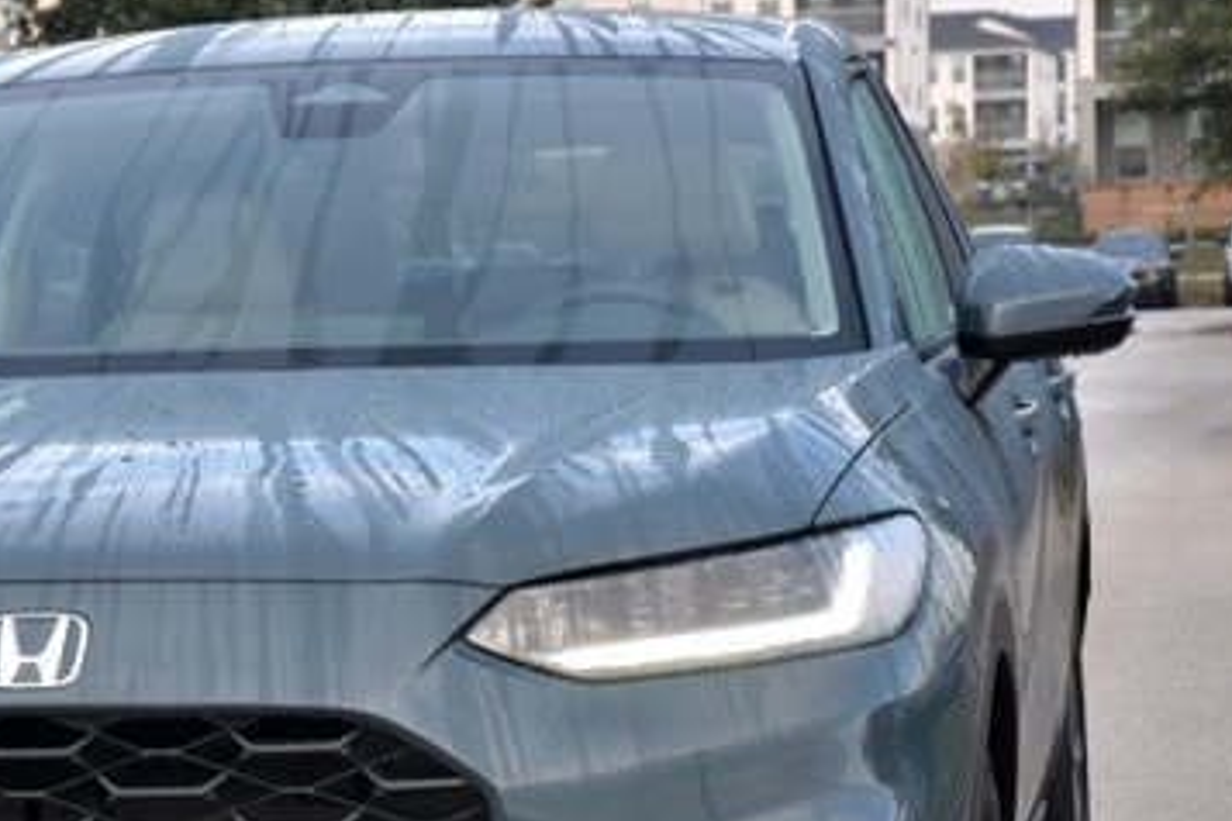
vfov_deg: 9.8
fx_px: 4791
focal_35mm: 140
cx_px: 286
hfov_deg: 14.6
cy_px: 654
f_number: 8
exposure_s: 1/250
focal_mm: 52
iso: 320
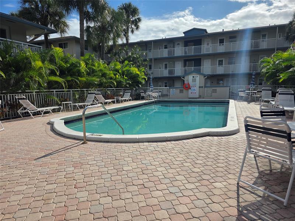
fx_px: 196
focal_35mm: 23
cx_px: 148
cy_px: 110
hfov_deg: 73.9
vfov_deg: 58.9
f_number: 1.7
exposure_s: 1/7944
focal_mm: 6.3
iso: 50
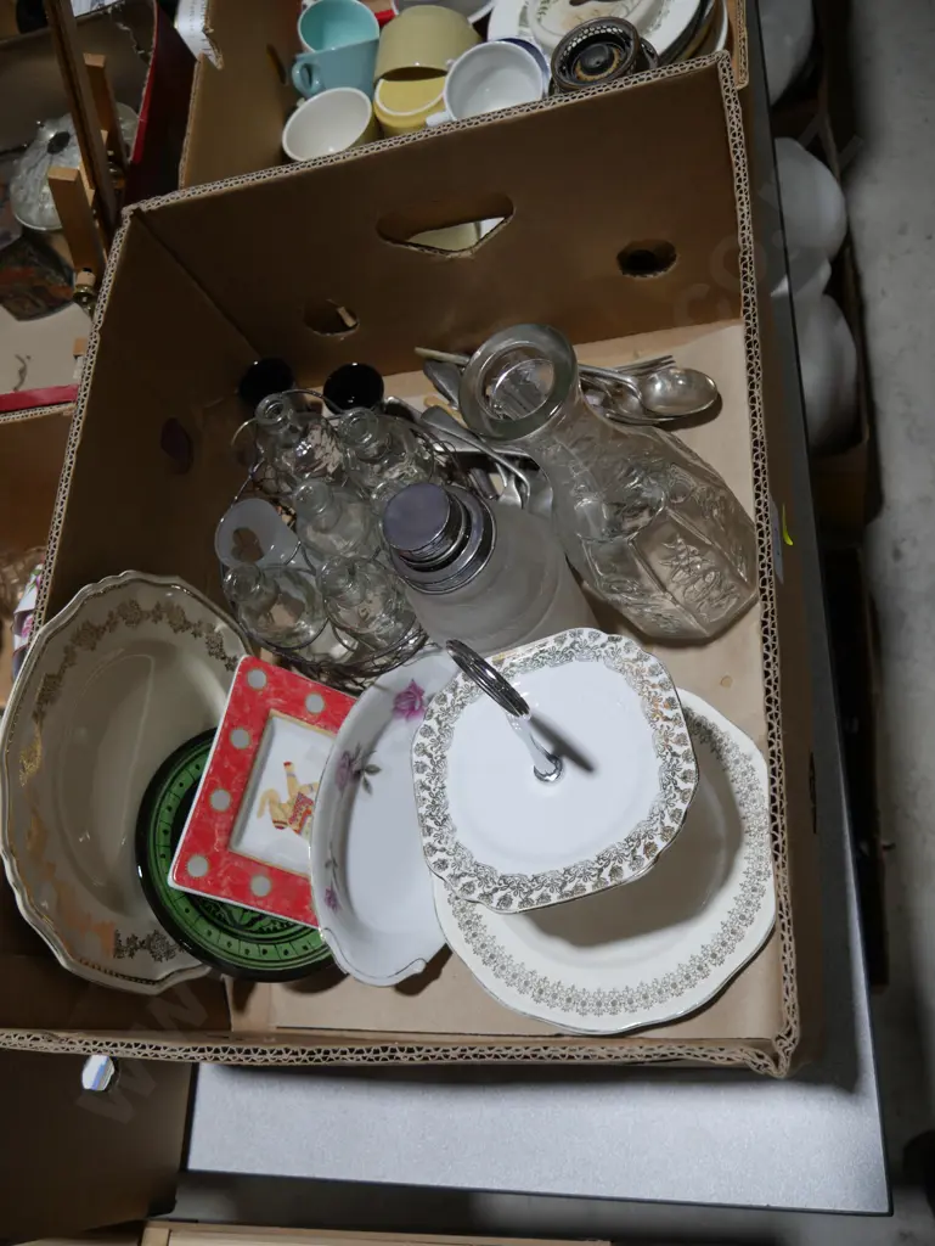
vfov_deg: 63.4
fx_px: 1008
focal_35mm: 28
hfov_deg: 49.8
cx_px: 468
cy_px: 623
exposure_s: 1/125
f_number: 4
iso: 200
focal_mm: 14
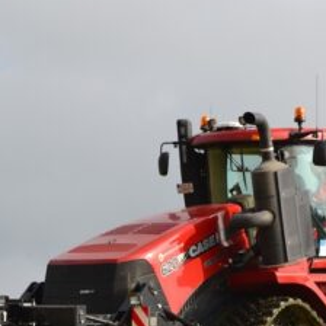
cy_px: 279
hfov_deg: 10.5
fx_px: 1779
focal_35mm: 167
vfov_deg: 10.4
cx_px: 125
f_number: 8
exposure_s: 1/250
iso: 100
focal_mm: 42
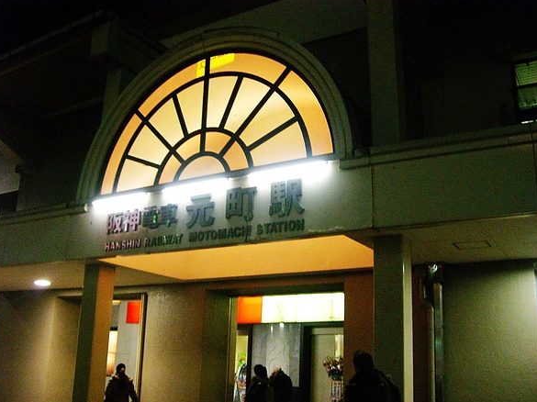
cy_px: 204
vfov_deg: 36.8
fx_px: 605
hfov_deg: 47.9
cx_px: 264
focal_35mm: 39
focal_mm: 6.2
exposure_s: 1/80
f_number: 2.7
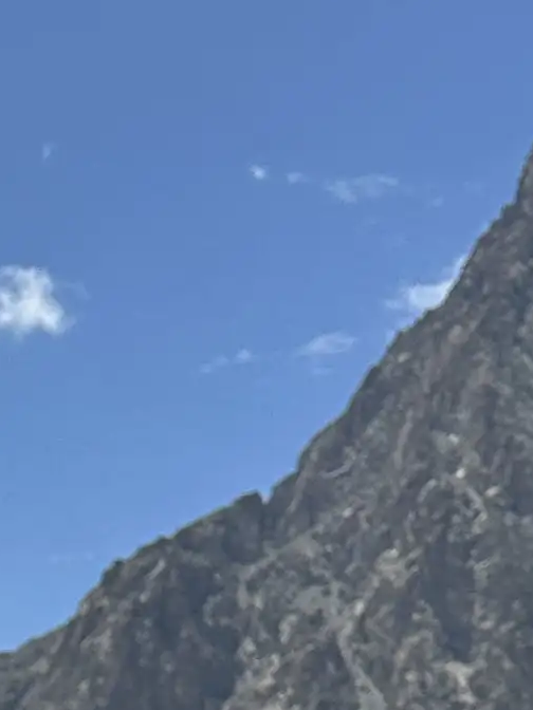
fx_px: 2956
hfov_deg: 9.3
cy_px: 1232
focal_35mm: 144
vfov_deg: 12.6
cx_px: -720
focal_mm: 6.86
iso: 80
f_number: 1.78
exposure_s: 1/7576
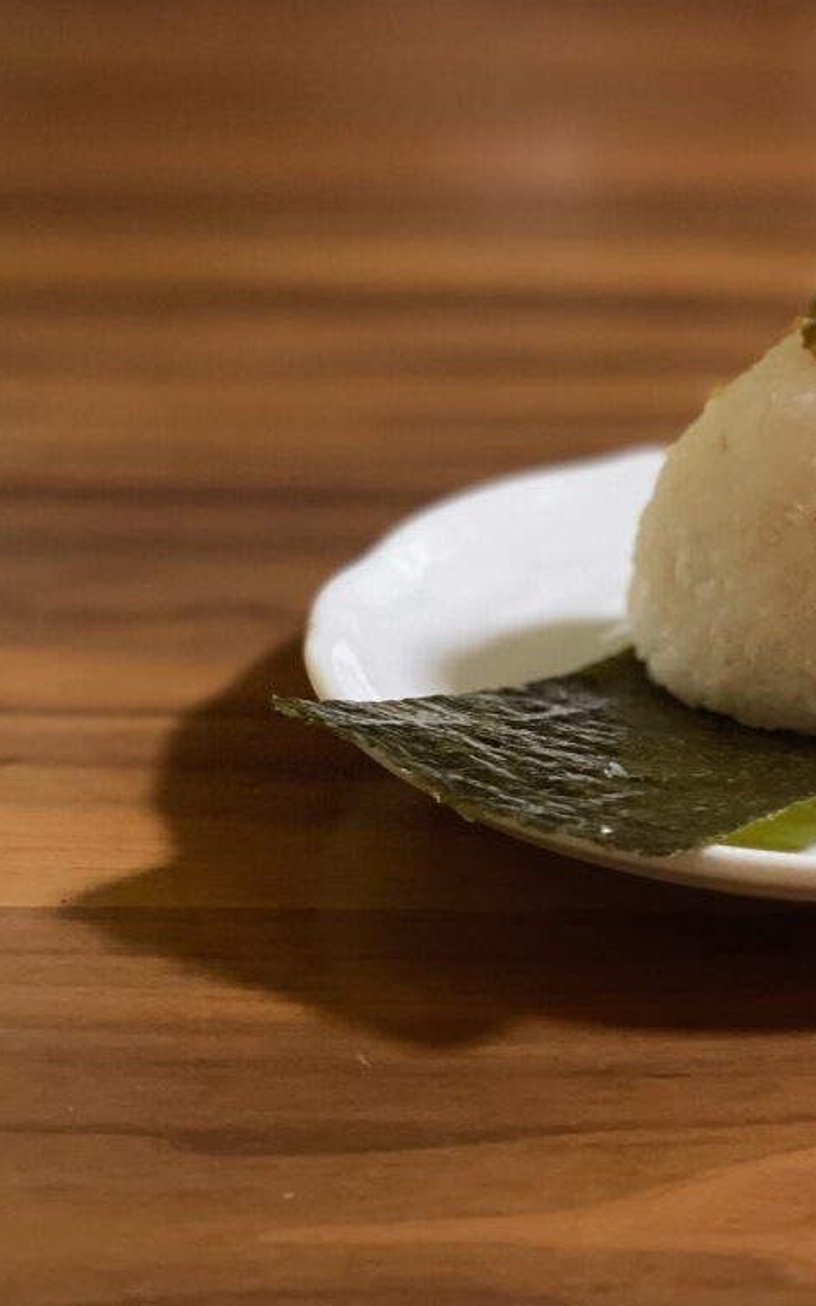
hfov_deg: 14.2
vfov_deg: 22.8
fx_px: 3237
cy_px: 656
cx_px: 756
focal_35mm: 91
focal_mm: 7.5
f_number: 2.2
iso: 320
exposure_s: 1/37
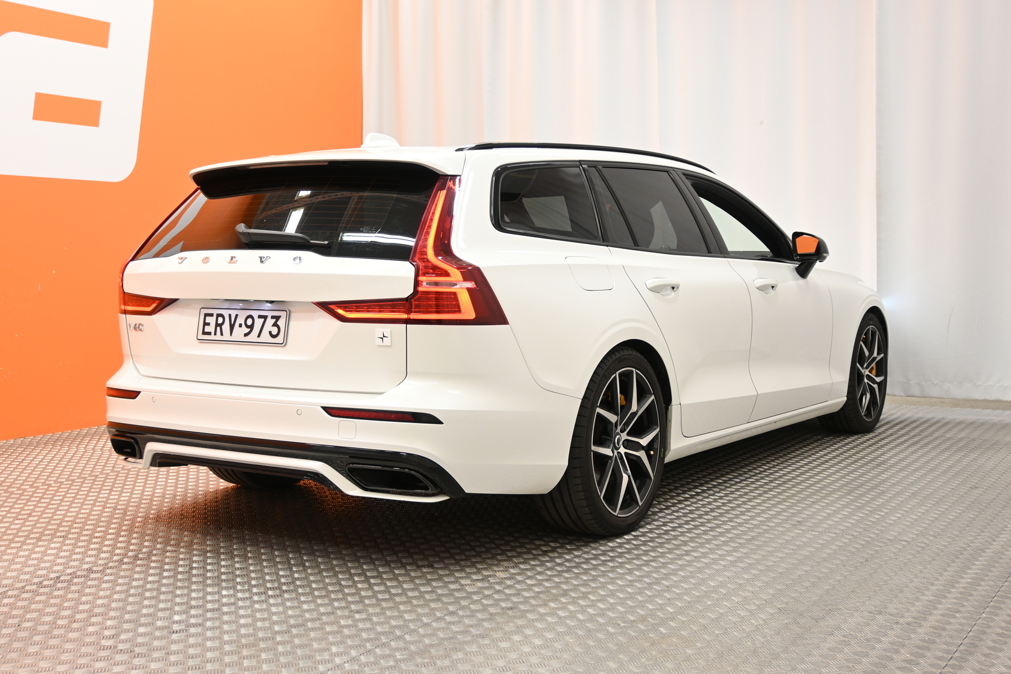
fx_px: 1158
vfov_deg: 32.4
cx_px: 506
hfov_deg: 47.2
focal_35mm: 41
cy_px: 337
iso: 450
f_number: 4.5
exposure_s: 1/40
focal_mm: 27.5
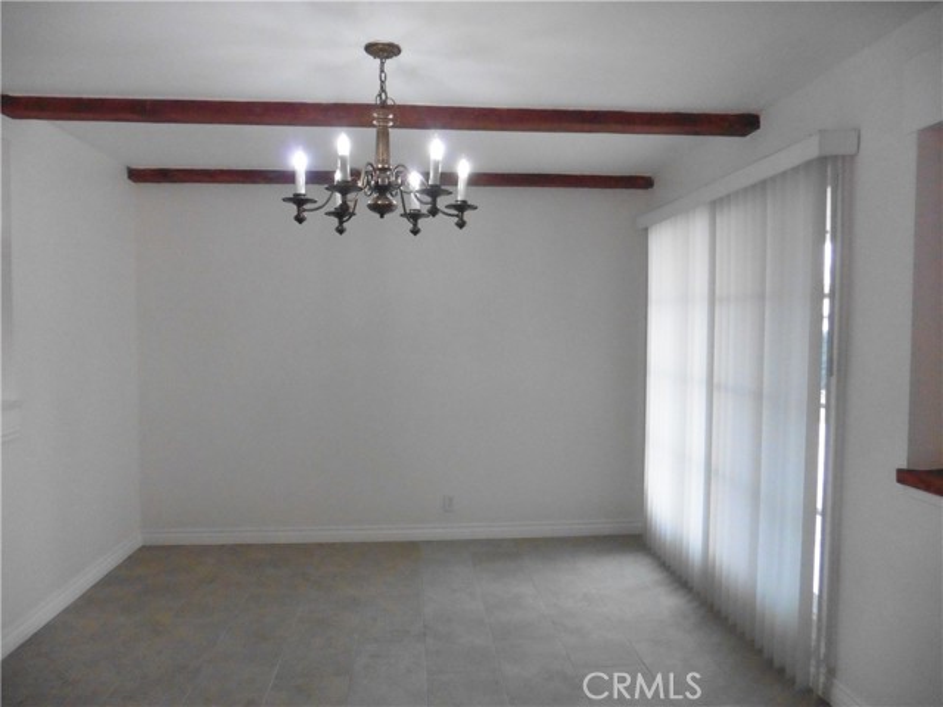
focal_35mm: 24
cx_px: 472
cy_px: 354
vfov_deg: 56.8
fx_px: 654
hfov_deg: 71.6
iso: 1600
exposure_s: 1/500
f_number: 3.3
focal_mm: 4.3
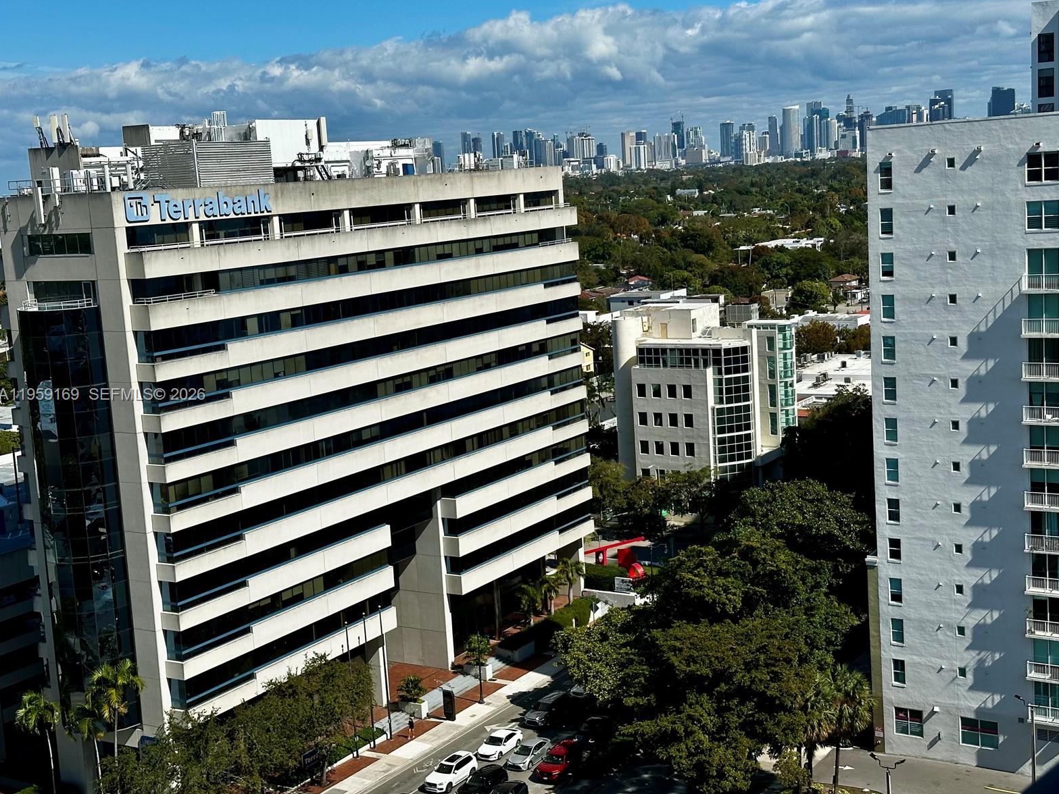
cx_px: 536
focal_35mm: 49
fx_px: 1499
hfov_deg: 38.9
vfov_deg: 29.7
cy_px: 396
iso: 64
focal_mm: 6.86
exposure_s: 1/7092
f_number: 1.78
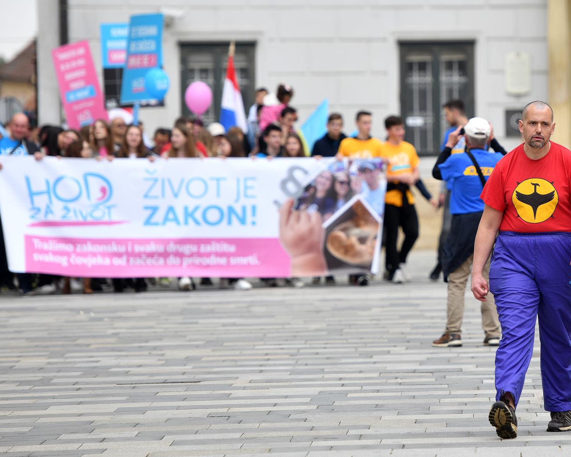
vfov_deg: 7.6
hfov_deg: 9.5
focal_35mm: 204
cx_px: 305
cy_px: 228
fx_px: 3447
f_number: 5
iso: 64
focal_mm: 180
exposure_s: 1/250
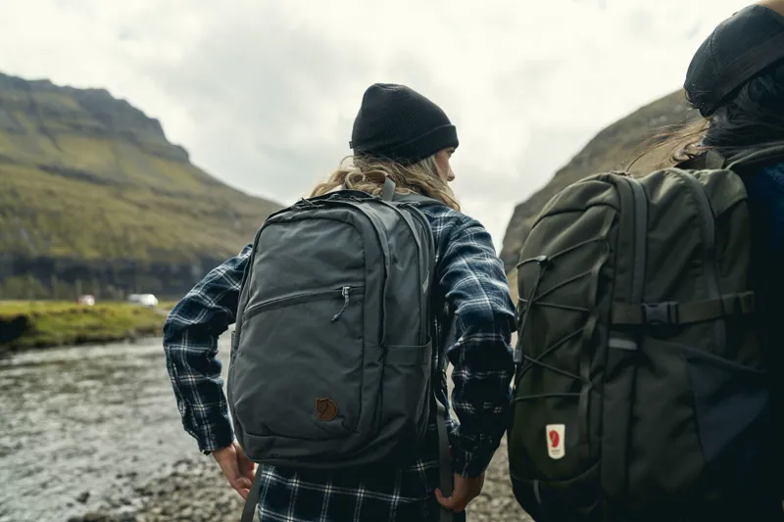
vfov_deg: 37.8
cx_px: 392
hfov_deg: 54.4
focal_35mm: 35
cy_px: 261
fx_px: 762
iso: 100
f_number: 3.2
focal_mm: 35
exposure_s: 1/2000
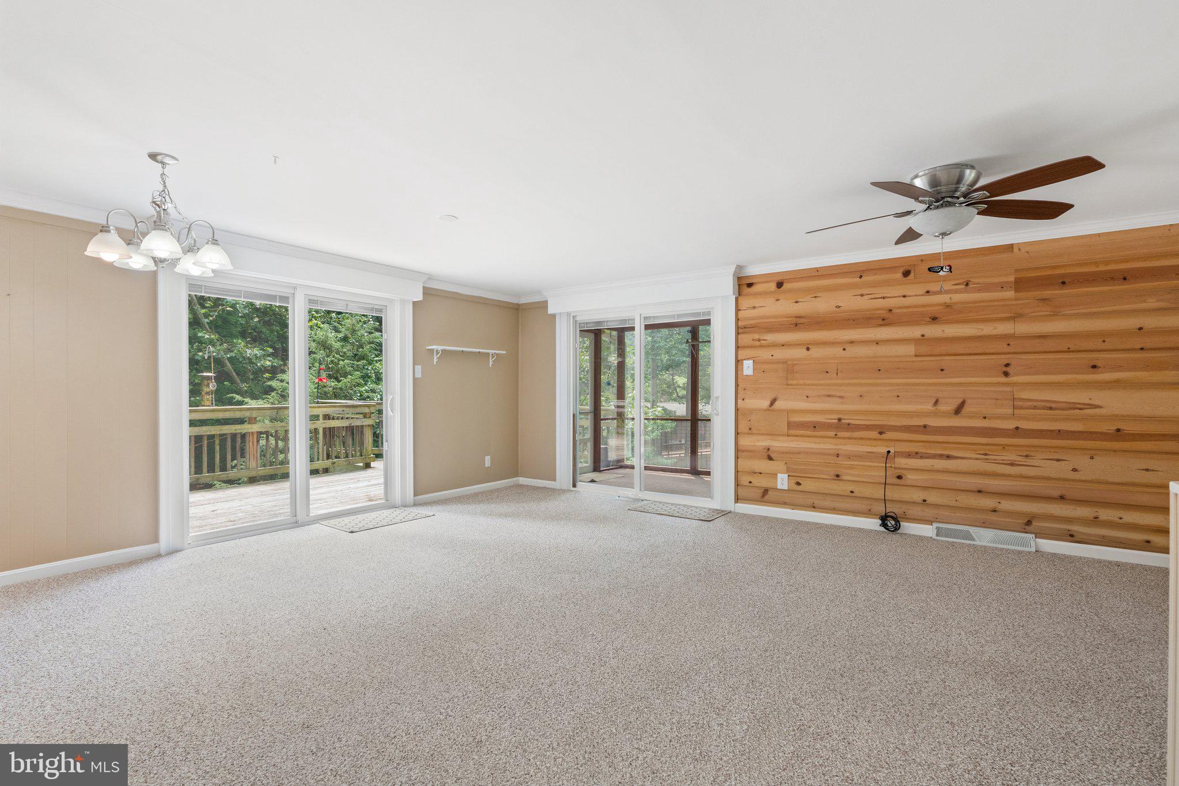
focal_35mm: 16
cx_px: 590
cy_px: 393
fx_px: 524
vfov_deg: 73.7
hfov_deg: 96.7
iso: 640
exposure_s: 1/15
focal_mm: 16
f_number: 8
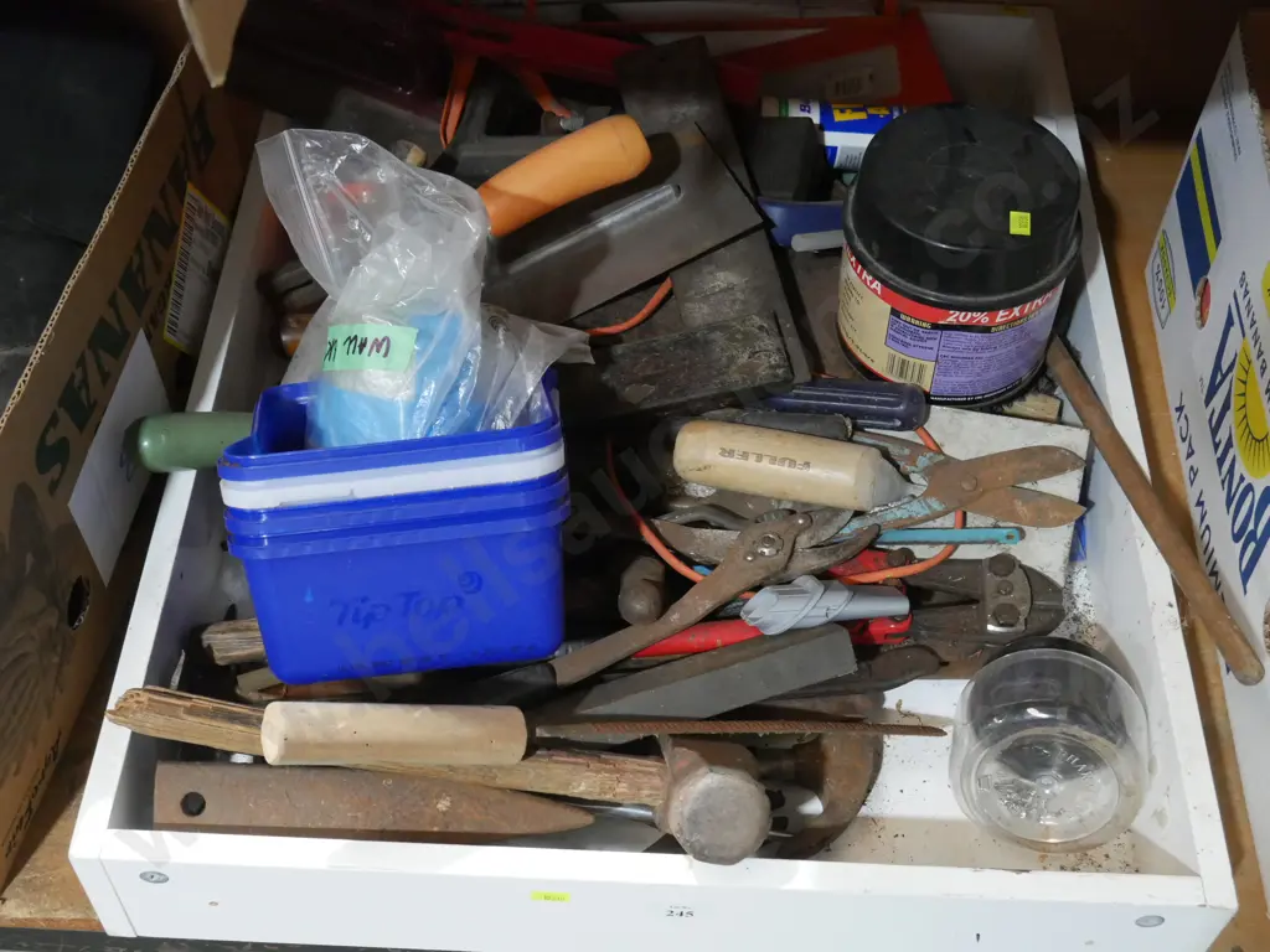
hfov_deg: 41.2
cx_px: 635
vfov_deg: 31.5
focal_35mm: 46
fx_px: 1688
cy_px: 476
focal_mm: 23
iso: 3200
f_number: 5.6
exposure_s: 1/60
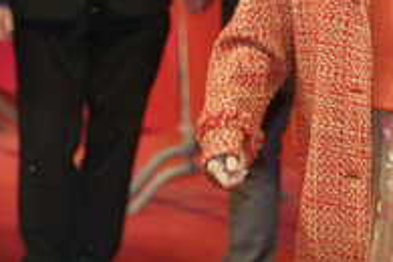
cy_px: -38
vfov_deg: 4.9
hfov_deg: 7.3
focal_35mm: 282
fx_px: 3078
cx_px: 386
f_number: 3.2
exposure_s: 1/400
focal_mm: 122
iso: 1250
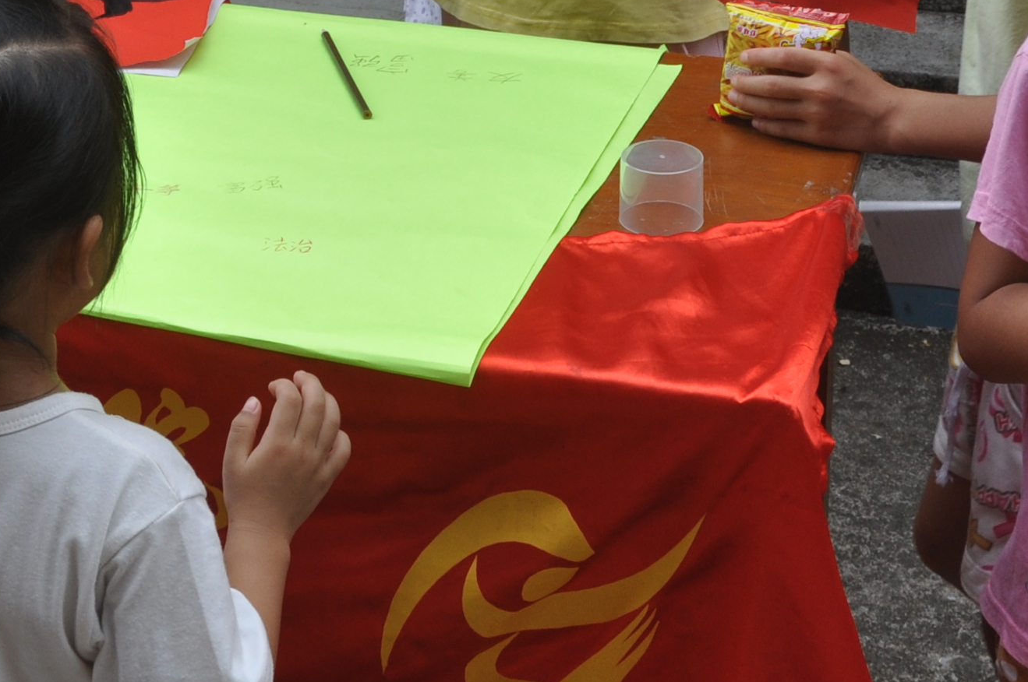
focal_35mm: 78
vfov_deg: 16.1
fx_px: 2225
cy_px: -322
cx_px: 406
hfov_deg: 26.0
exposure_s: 1/80
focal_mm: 16
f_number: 9
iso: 200
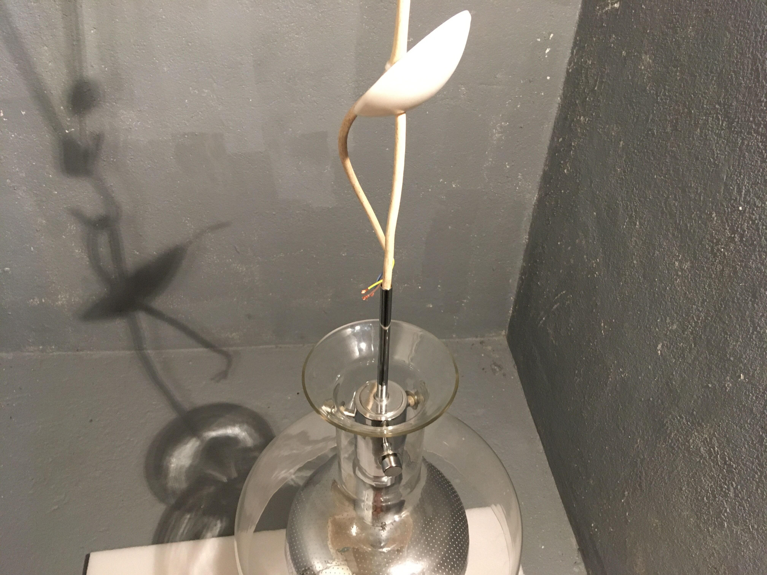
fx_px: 643
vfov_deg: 48.2
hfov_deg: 61.7
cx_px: 384
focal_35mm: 29
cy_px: 288
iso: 200
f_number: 2.2
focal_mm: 4.15
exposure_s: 1/17
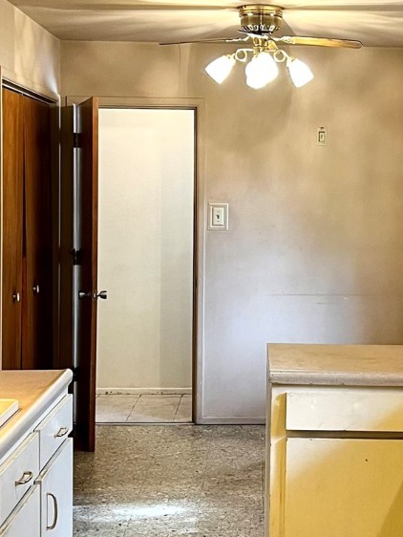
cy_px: 224
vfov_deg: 27.3
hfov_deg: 20.6
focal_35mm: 71
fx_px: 1101
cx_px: 300
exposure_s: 1/60
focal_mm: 5.7
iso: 100
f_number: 1.5
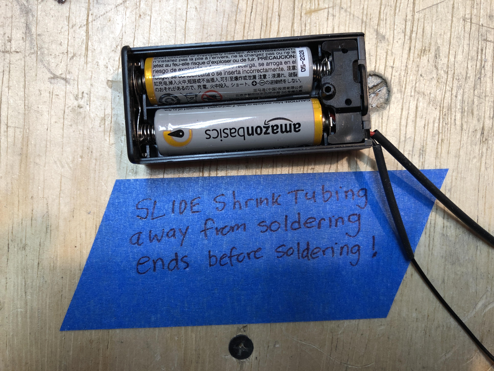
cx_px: 247
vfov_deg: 49.7
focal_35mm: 28
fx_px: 400
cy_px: 186
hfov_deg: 63.4
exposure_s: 1/24
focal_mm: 3.99
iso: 40
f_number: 1.8
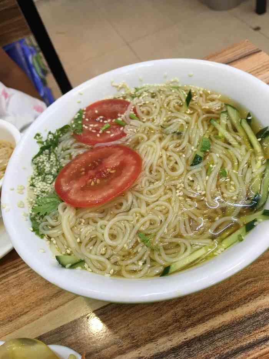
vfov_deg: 61.7
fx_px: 300
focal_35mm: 29
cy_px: 180
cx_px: 134
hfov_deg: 48.2
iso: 50
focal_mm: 4.15
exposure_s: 1/33
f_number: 2.2
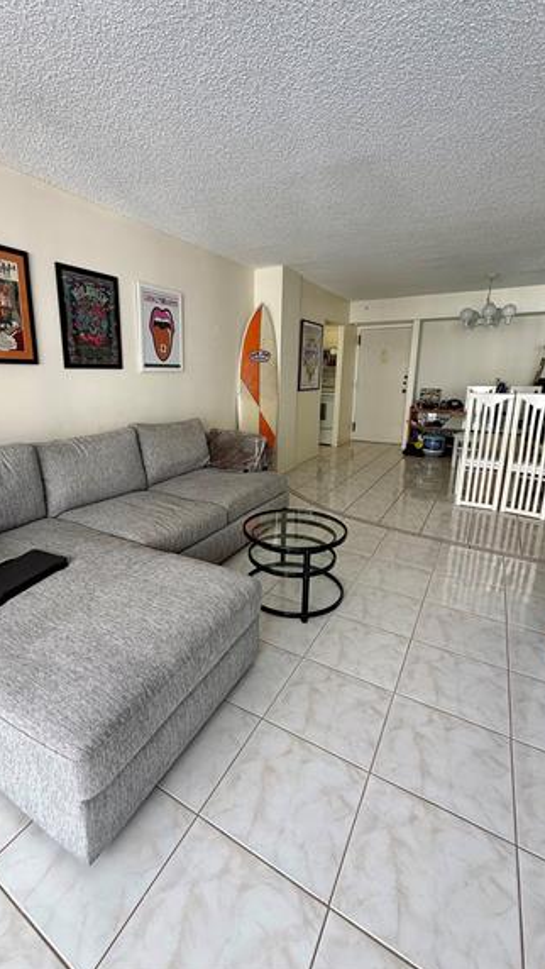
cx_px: 237
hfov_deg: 66.8
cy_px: 468
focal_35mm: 16
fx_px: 411
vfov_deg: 99.3
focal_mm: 2.22
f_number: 2.2
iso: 50
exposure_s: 1/99
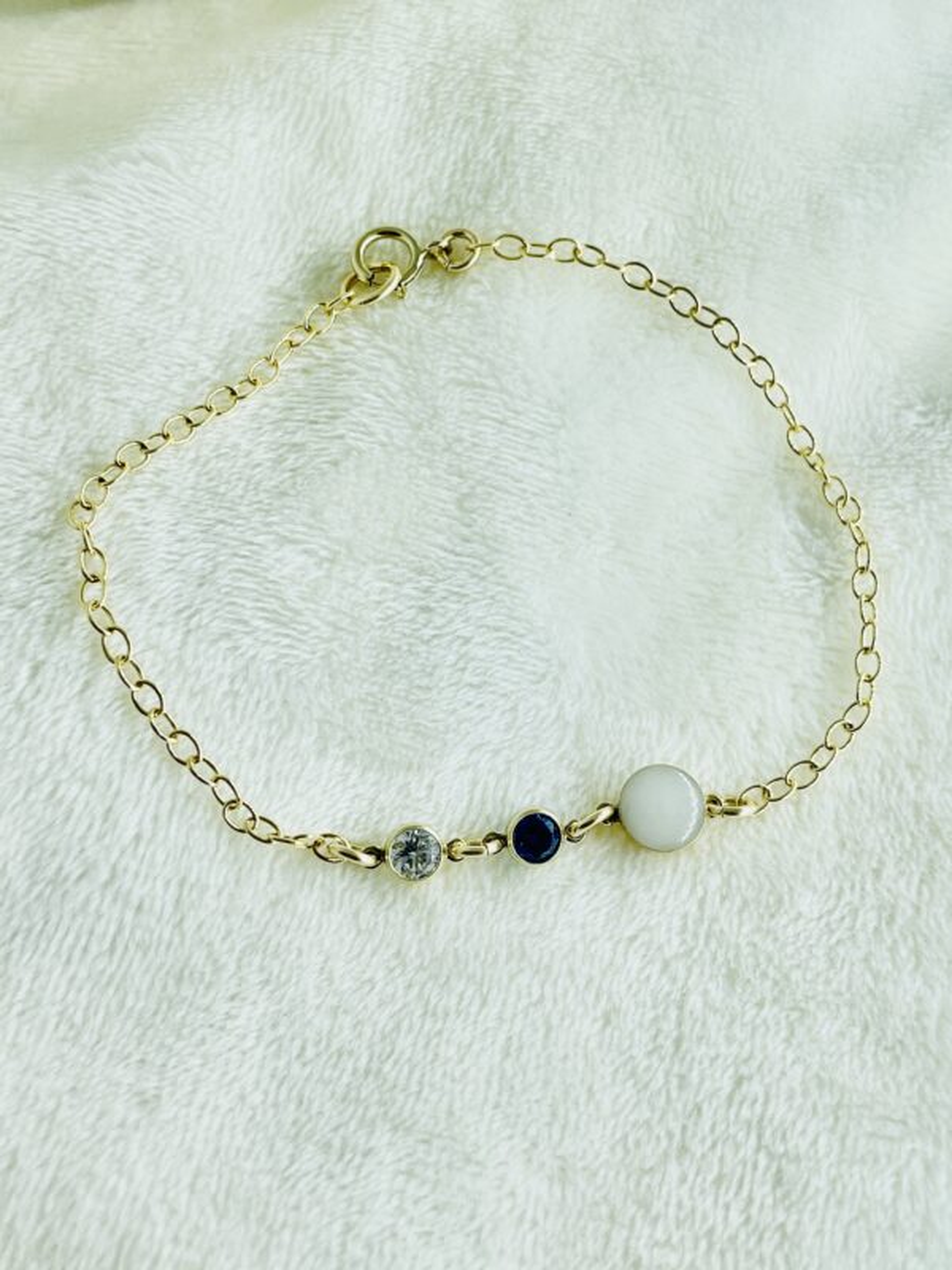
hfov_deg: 53.1
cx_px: 476
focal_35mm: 26
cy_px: 635
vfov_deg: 67.3
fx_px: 953
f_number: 1.6
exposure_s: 1/882
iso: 32
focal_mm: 4.2
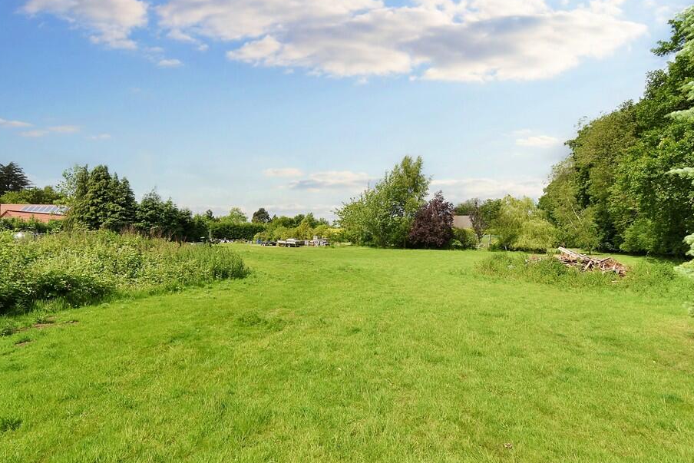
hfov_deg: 93.2
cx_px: 332
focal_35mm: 17
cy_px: 239
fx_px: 328
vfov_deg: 70.4
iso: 100
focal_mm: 10
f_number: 9
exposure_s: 1/320
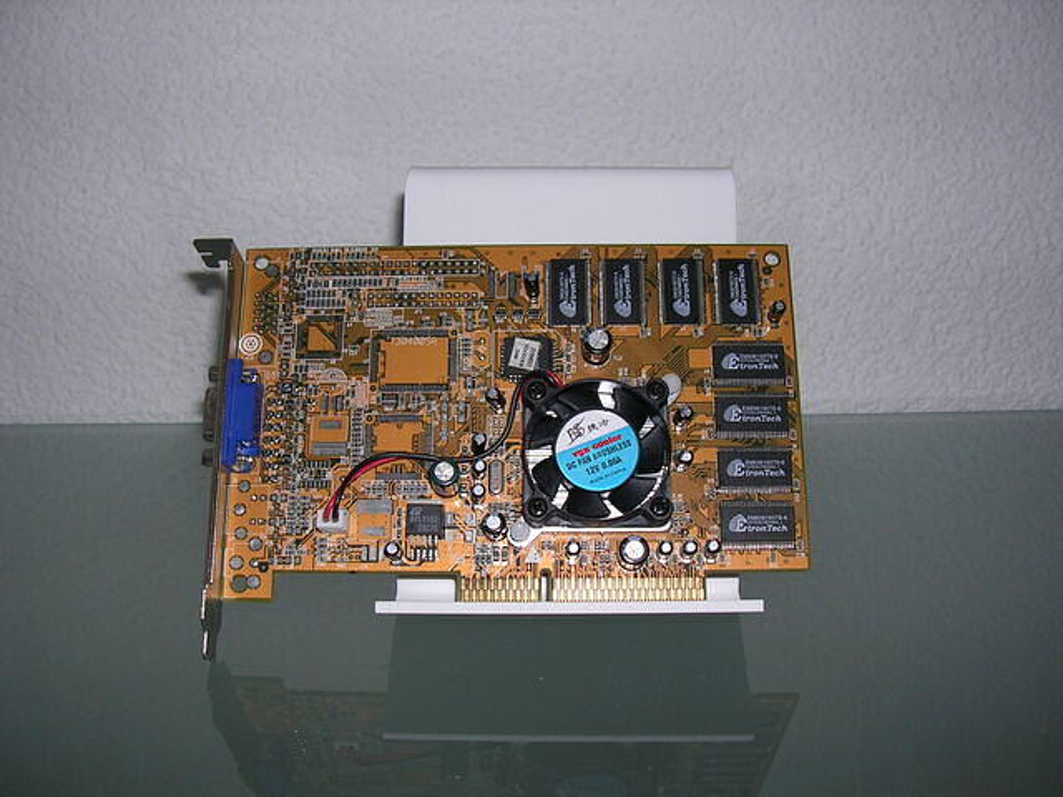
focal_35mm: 38
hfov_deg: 49.0
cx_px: 532
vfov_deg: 37.7
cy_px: 398
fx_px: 1167
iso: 50
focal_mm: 5.8
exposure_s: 1/60.1
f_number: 2.8
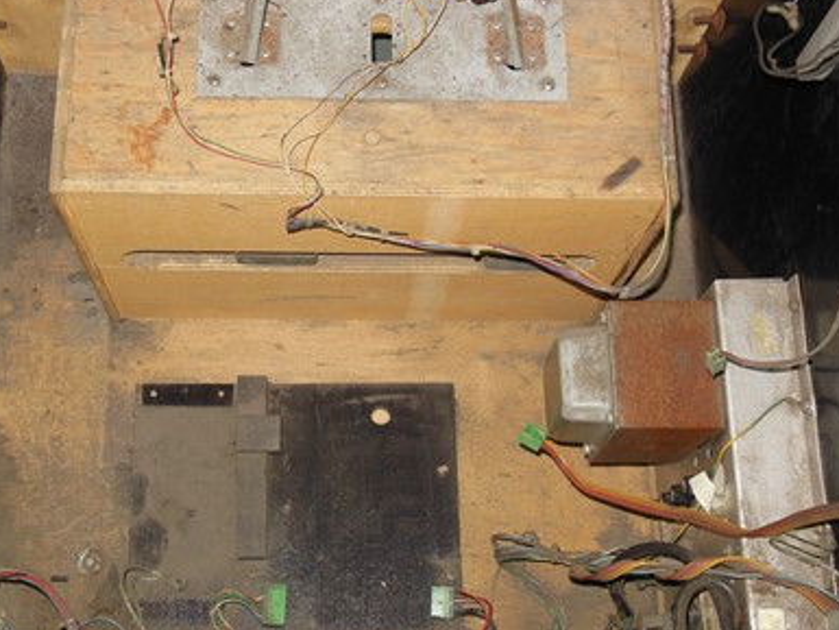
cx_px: 364
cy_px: 318
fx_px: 1212
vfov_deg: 29.1
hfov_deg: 38.1
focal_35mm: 50
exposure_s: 1/30
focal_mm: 7.7
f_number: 3.8
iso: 200
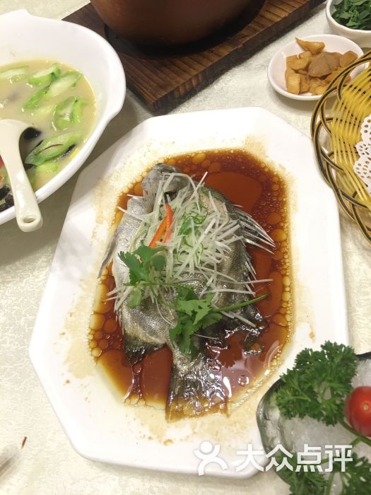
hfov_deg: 48.2
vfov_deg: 61.7
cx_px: 186
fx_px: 414
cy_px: 248
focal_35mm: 29
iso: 64
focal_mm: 4.15
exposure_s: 1/17
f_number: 2.2
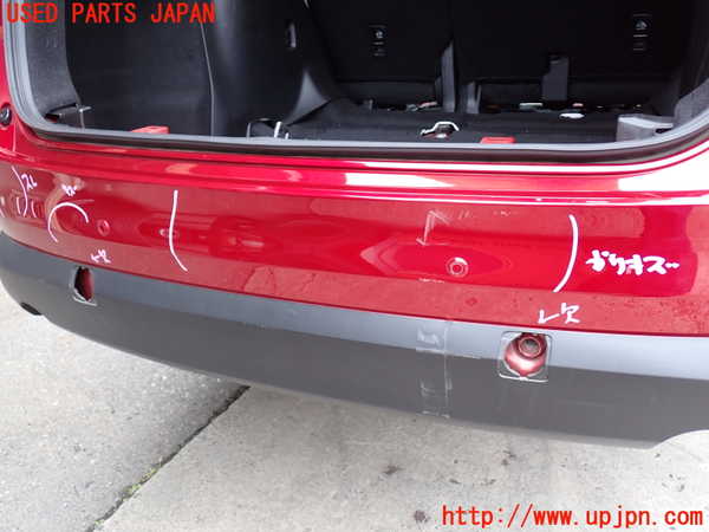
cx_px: 354
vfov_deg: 44.2
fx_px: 655
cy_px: 266
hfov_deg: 56.8
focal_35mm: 32
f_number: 2.4
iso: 100
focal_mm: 5.79
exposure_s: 1/80
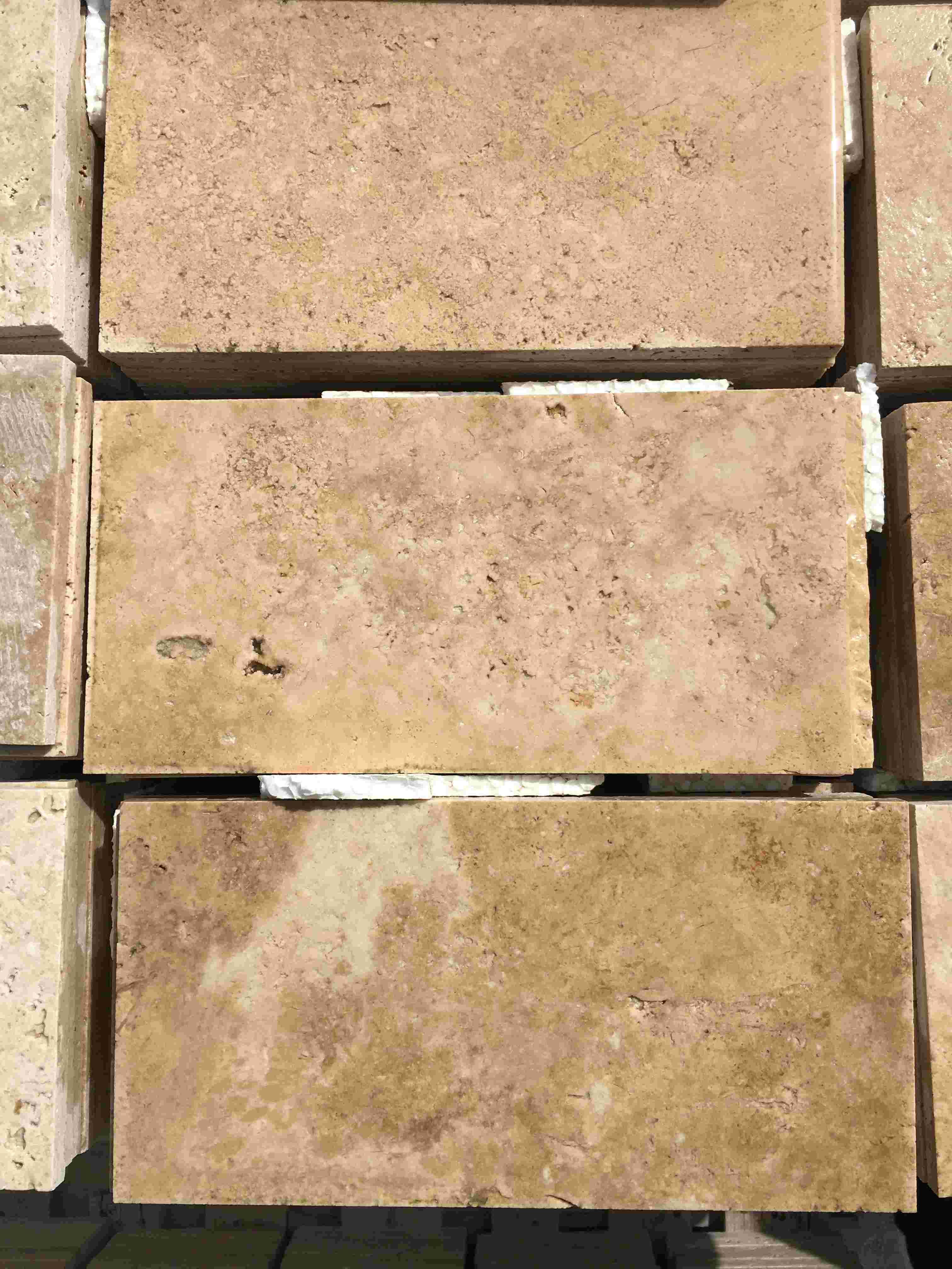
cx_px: 476
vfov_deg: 61.7
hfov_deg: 48.2
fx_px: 1063
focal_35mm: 29
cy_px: 634
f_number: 2.2
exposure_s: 1/3077
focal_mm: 4.15
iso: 25
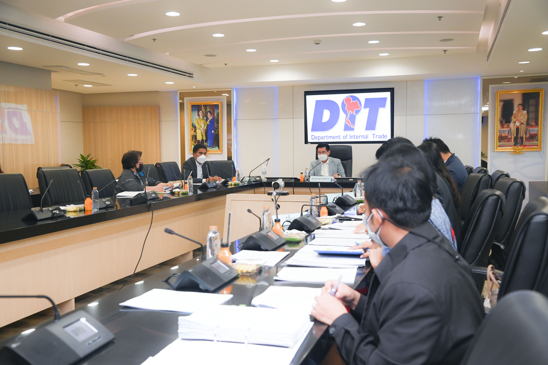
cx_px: 274
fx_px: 578
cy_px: 182
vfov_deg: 35.0
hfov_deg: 50.7
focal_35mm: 38
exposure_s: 1/250
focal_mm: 38
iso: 2000
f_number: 5.6
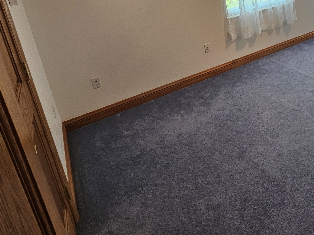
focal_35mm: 27
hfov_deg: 59.5
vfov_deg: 46.5
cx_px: 257
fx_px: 245
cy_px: 25
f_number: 2.2
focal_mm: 2.2
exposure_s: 1/60
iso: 125
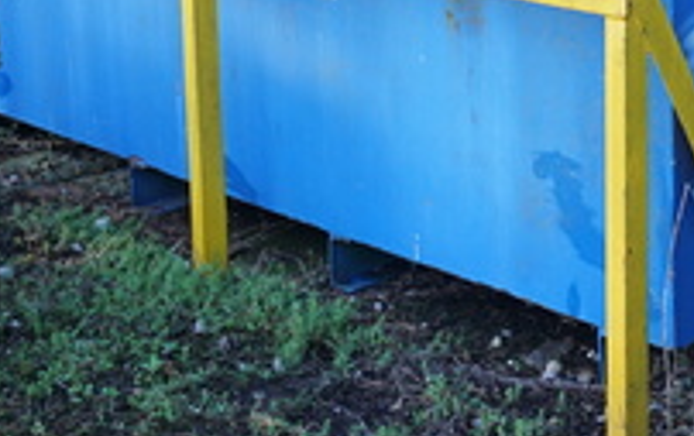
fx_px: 1648
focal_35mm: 87
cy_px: -124
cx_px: 543
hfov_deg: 23.5
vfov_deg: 14.5
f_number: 4
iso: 320
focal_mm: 16
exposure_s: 1/160
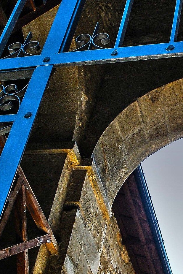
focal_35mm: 78
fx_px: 593
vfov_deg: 25.8
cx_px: 159
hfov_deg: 17.3
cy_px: 185
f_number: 9
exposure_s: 1/50
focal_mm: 20
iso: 125
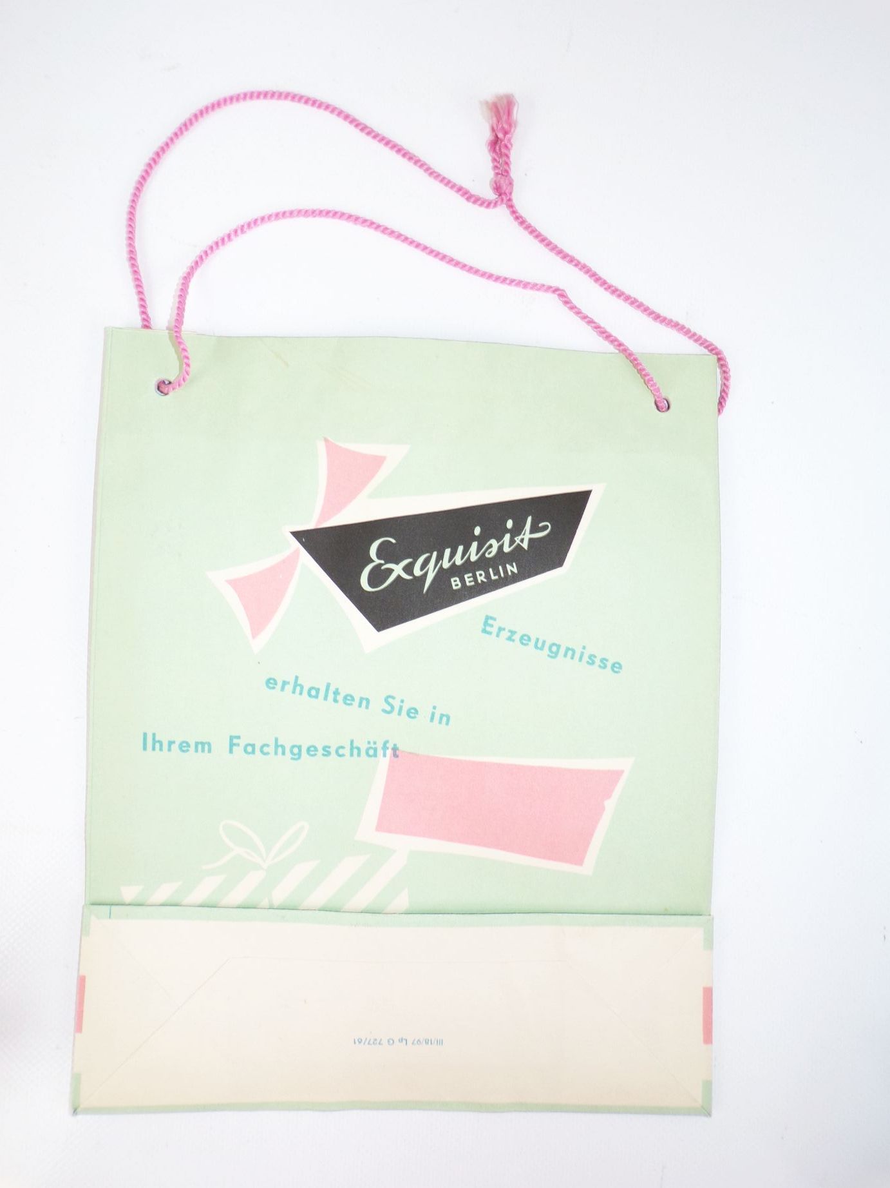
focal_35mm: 24
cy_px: 594
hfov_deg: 56.8
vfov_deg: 71.6
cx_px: 445
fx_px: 823
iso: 80
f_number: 3
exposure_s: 1/42
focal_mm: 4.3
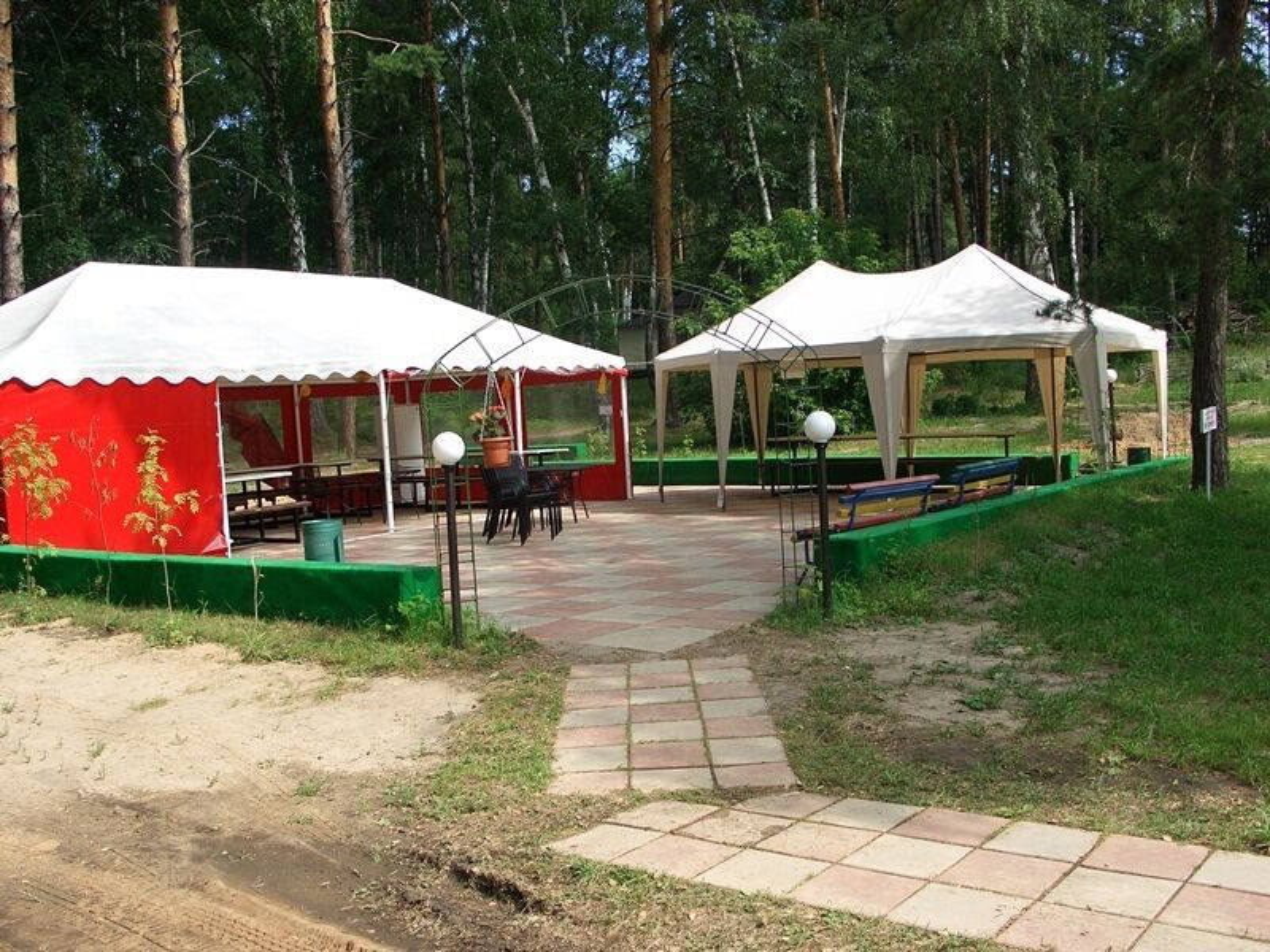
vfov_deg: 42.9
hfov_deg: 55.4
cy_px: 476
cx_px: 635
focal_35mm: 33
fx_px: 1211
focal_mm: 7.1
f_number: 4
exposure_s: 1/320
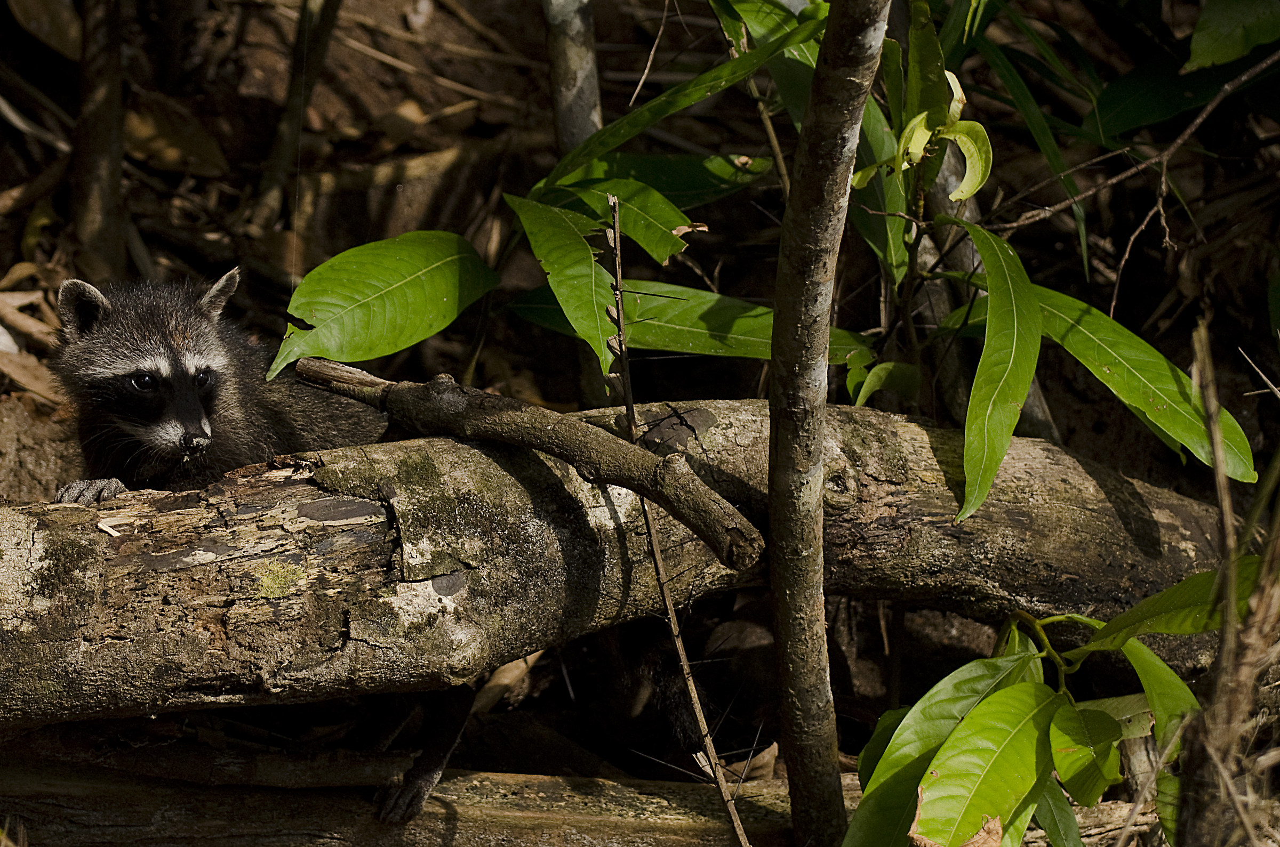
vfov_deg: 10.1
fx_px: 4789
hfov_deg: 15.2
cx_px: 640
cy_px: 424
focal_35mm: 135
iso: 400
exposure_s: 1/2000
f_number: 4.5
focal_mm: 90
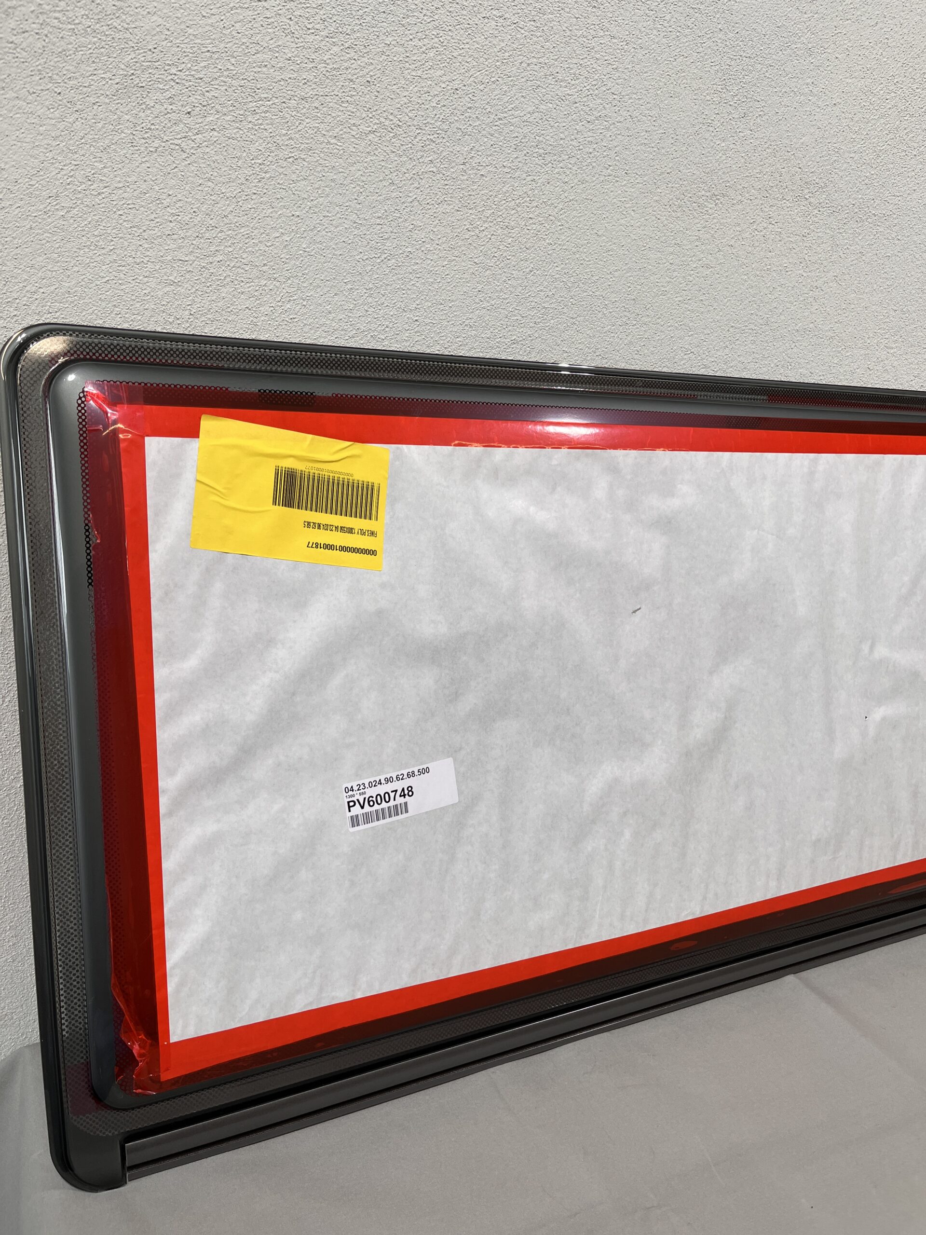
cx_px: 463
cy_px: 618
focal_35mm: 26
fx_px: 927
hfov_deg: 53.1
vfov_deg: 67.3
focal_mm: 5.1
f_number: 1.6
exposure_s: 1/145
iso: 32
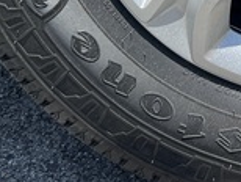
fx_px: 941
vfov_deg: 10.1
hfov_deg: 13.9
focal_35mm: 135
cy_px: -195
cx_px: 333
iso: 50
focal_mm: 5.7
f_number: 1.5
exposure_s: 1/2123
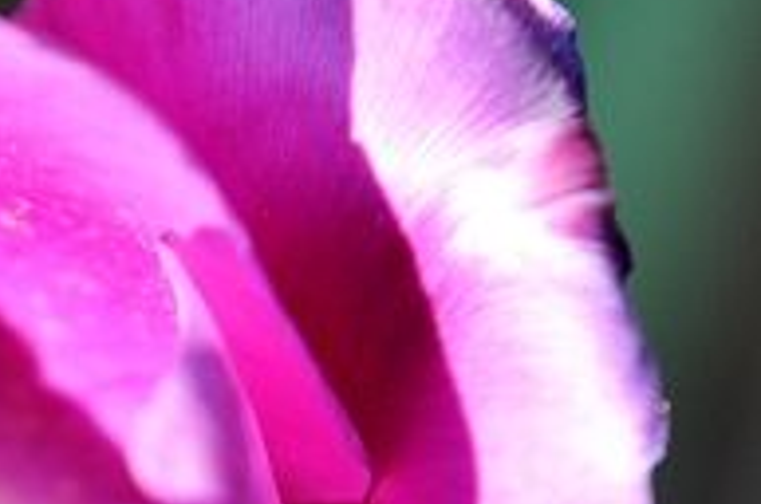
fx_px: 17516
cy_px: 669
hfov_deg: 2.5
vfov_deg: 1.6
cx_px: -16
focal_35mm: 830
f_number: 5.6
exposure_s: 1/320
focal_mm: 200
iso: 800
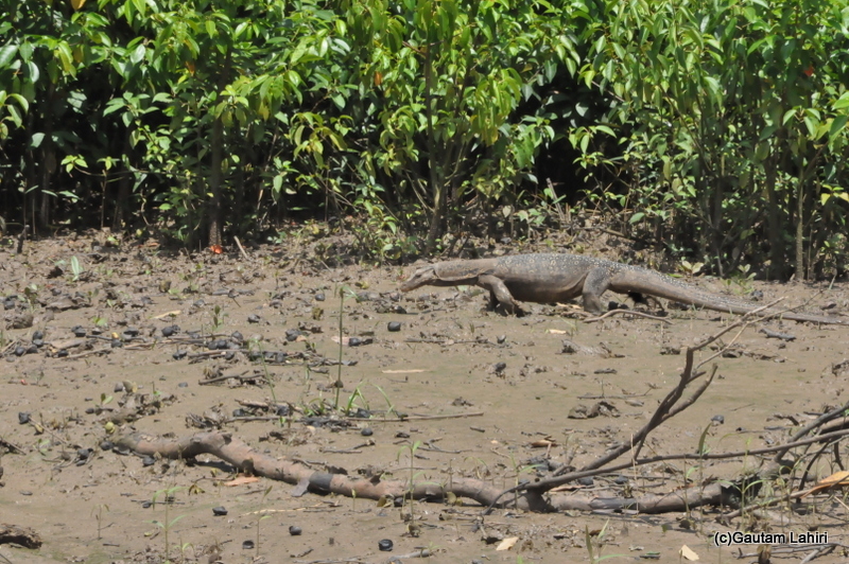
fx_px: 10604
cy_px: 282
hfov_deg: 4.6
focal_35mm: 450
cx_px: 424
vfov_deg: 3.0
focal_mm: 300
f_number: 25
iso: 3200
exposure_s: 1/640
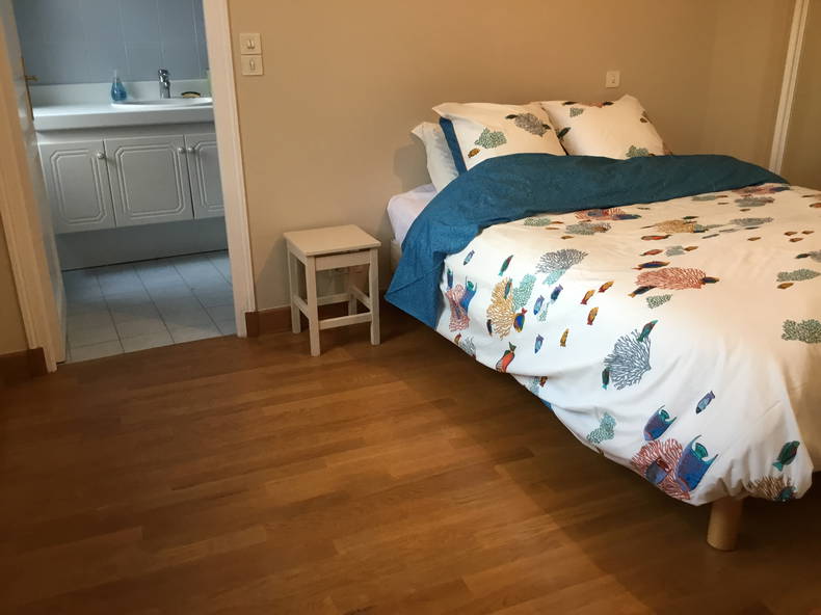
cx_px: 410
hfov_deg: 58.4
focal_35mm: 31
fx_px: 735
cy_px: 308
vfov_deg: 45.4
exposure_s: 1/33
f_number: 2.4
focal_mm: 3.3
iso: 80
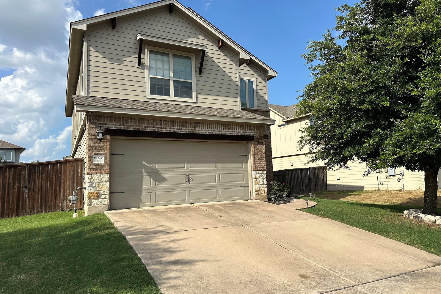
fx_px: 306
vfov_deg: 51.3
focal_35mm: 25
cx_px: 220
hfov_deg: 71.5
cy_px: 142
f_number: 1.78
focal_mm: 6.86
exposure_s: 1/5848
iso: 80
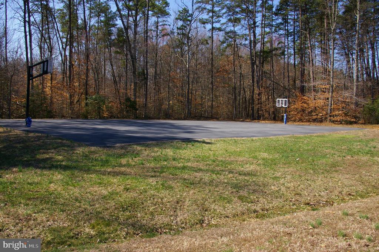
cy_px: 126
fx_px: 331
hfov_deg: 59.5
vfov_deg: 41.6
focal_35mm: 32
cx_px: 190
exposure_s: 1/180
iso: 200
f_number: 11
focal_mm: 21
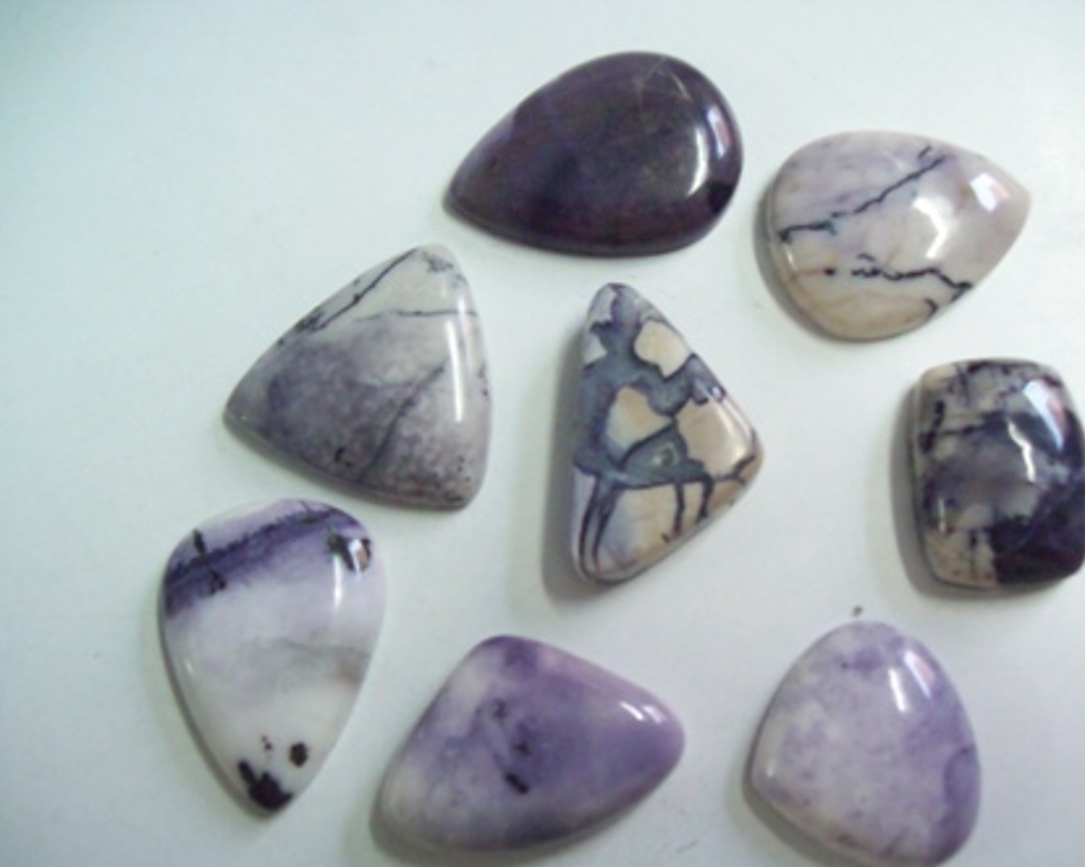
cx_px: 569
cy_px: 437
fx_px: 1220
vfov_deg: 39.1
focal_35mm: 38
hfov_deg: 47.9
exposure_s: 1/10.8
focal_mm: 6
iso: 140
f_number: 2.7
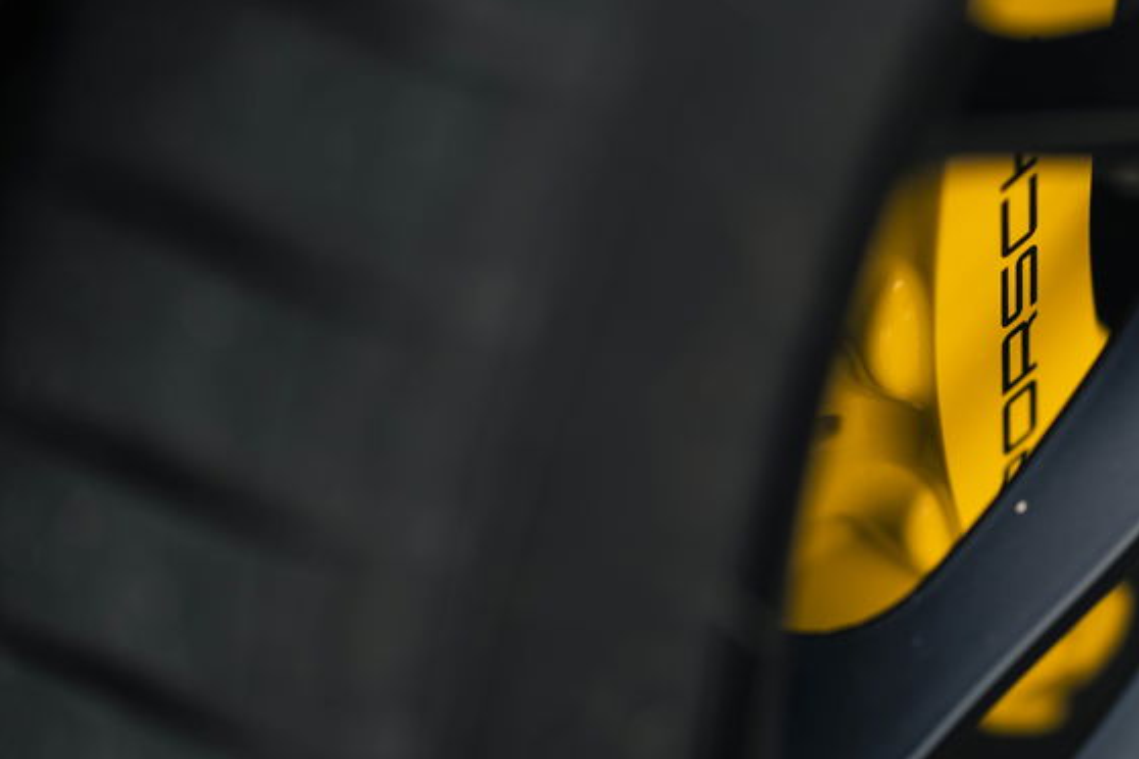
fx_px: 4935
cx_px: 1010
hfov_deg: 13.1
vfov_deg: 8.8
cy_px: 283
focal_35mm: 156
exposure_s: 1/500
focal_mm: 85
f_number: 2.5
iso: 250
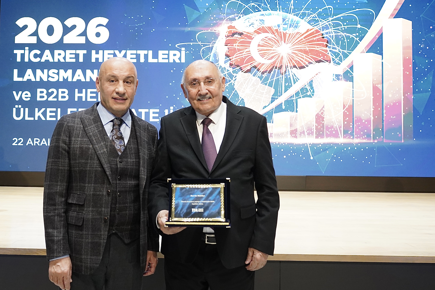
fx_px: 290
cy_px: 145
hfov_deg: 73.7
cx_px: 218
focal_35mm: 24
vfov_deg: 53.1
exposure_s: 1/200
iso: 3200
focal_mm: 24
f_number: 2.8
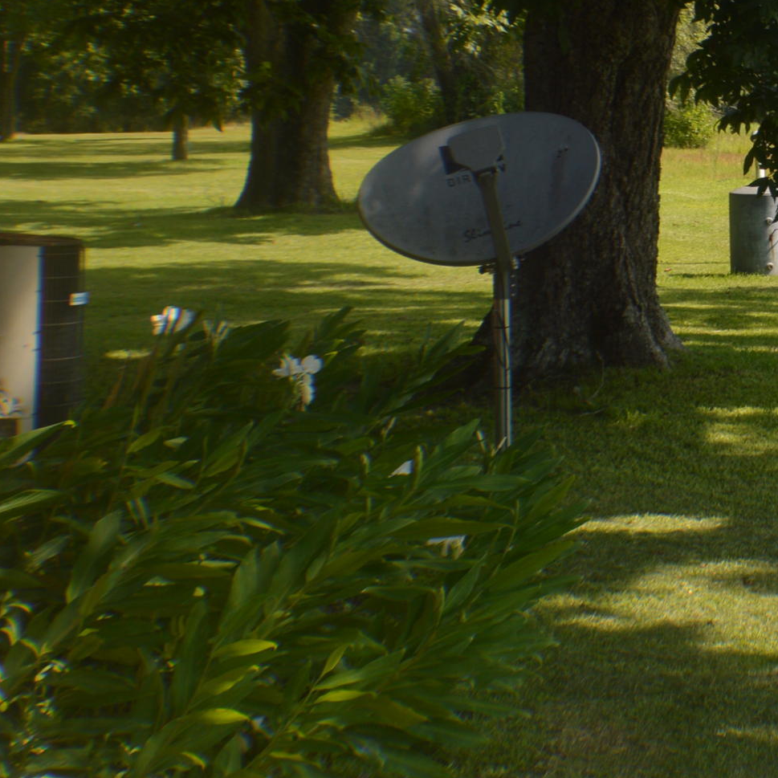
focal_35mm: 134
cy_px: 135
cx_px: 1046
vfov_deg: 13.0
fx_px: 3407
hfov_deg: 12.6
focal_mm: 34
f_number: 6.3
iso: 100
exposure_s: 1/200
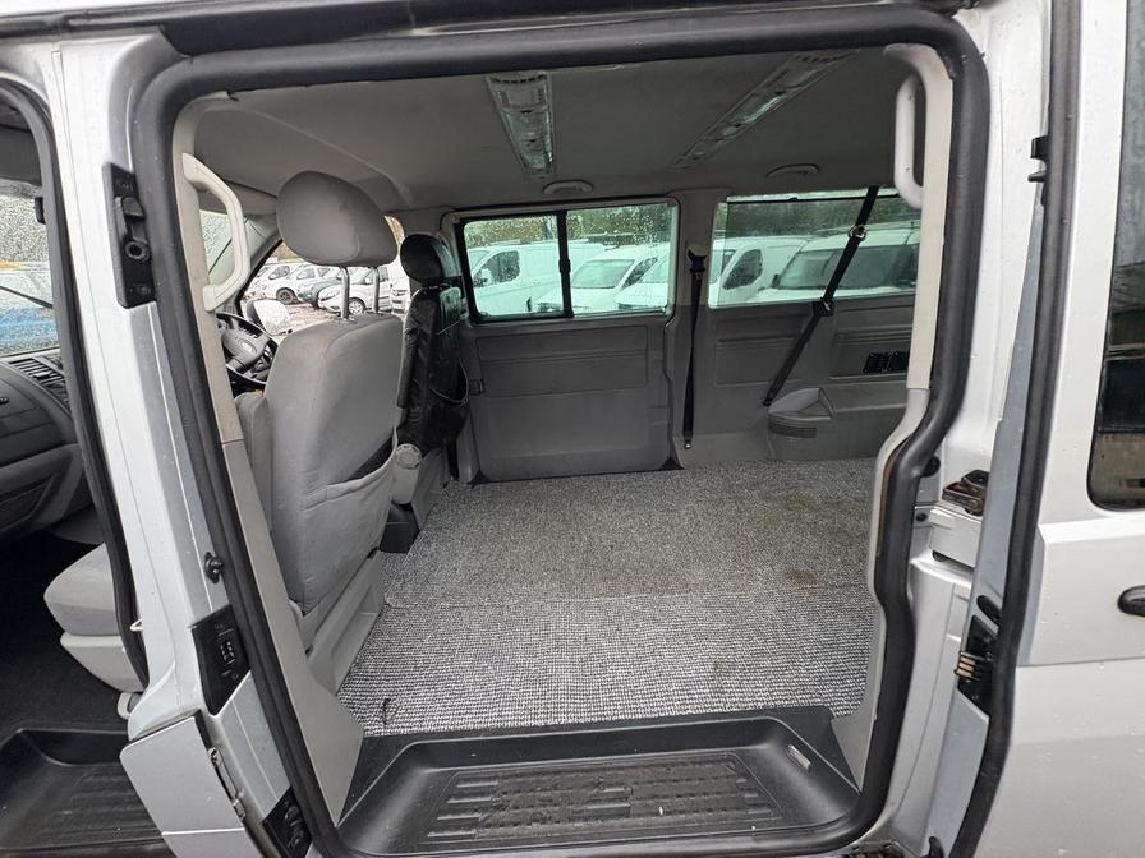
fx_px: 463
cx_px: 572
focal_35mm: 14
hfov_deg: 102.1
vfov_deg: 85.7
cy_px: 429
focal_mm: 2.22
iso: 320
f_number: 2.2
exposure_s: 1/60
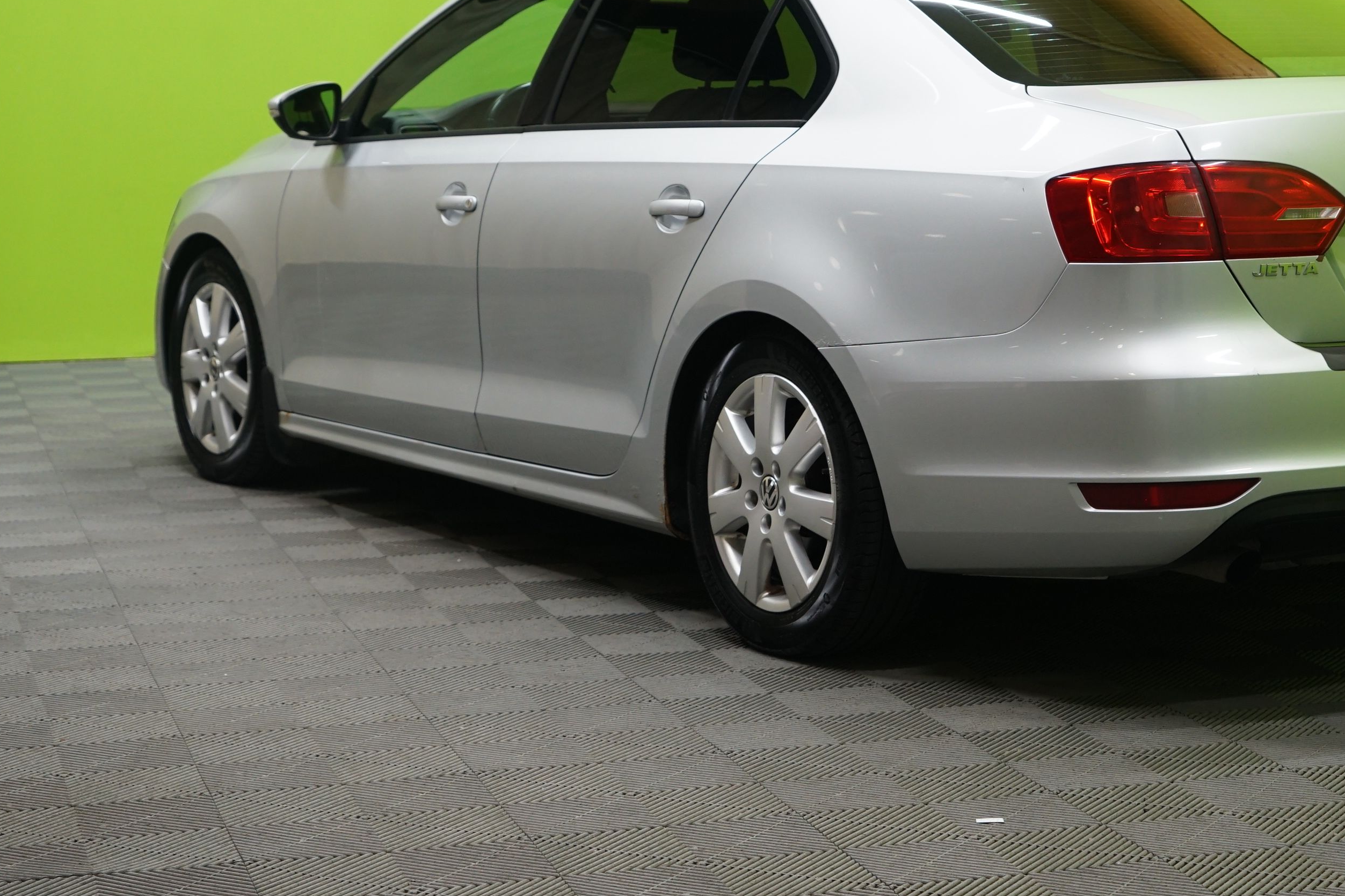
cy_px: 207
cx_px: 937
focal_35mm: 77
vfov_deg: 17.6
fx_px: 2877
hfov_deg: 26.1
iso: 800
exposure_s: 1/20
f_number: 5.6
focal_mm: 49
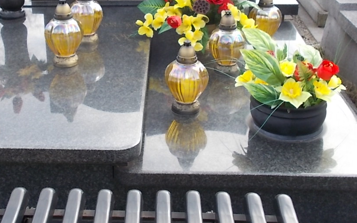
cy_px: 37
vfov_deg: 23.5
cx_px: 130
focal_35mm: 54
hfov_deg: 37.3
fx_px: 525
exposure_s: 1/250
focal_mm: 4.6
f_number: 3.2
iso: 80
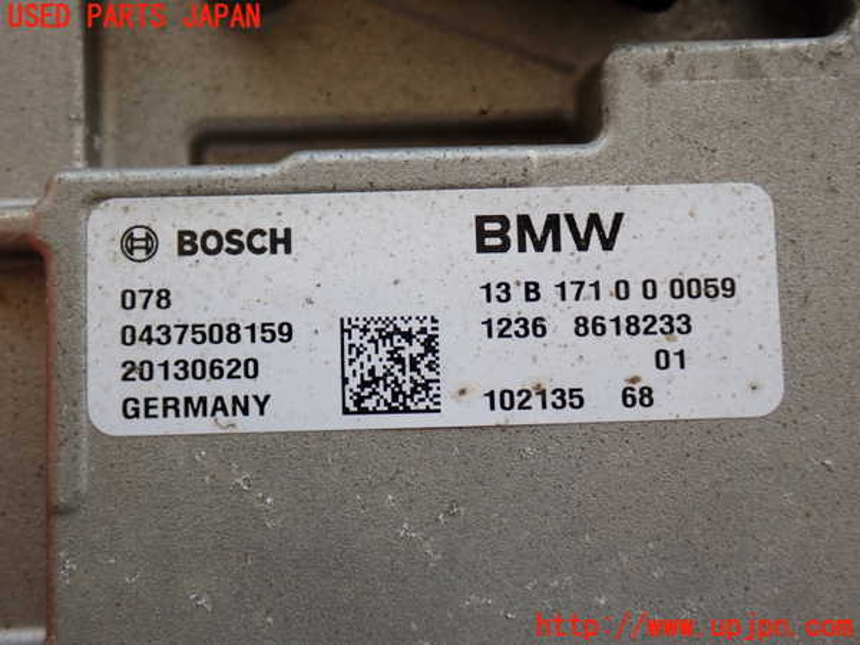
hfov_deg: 38.2
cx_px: 430
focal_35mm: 50
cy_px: 322
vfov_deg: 29.1
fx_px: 1242
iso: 100
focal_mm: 9.01
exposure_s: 1/125
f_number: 3.2
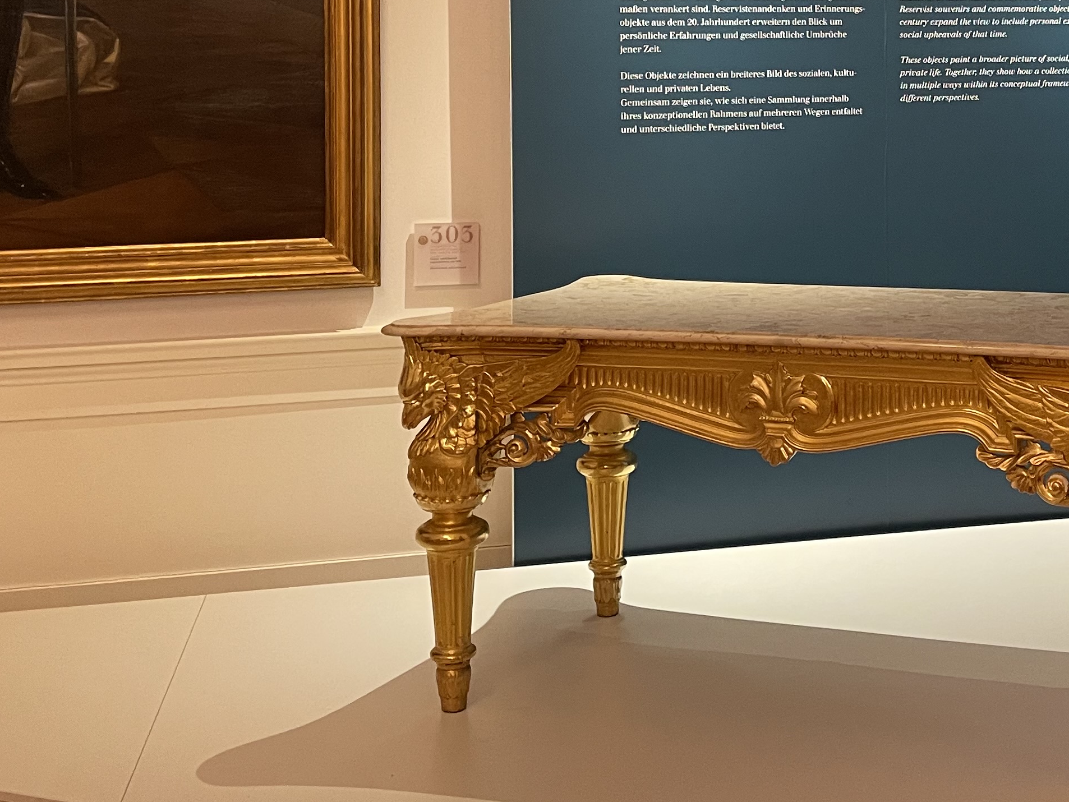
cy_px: 77
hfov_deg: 33.6
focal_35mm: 55
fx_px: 1699
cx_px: 903
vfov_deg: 25.7
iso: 200
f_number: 1.6
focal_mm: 4.2
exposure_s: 1/50
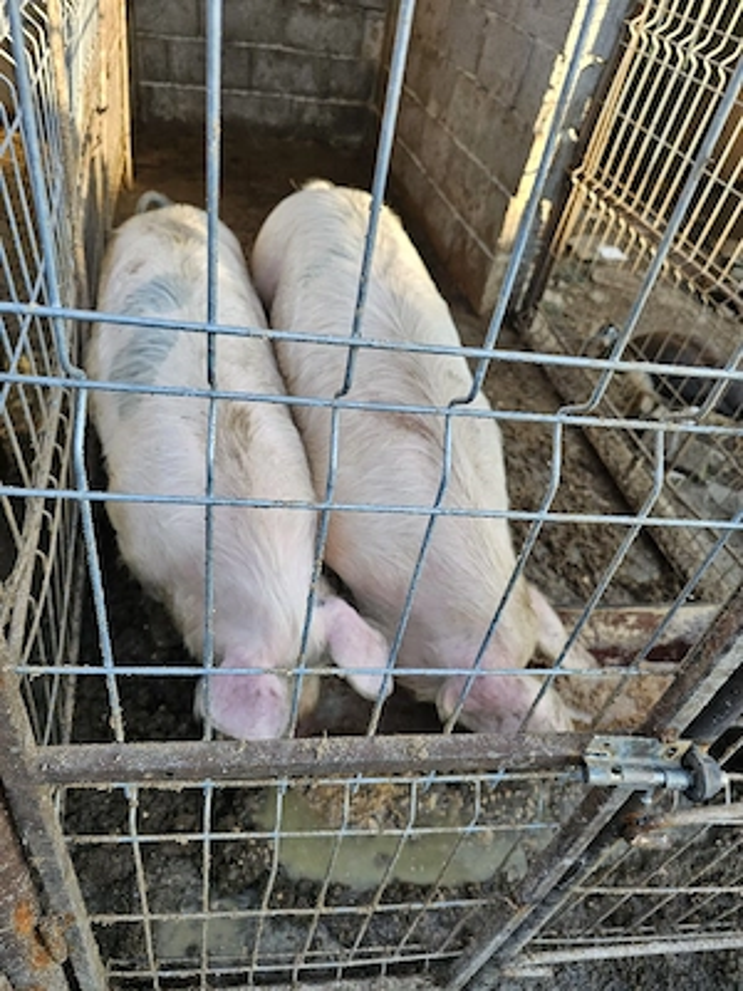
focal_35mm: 23
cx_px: 372
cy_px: 496
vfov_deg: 73.9
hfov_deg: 58.9
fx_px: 658
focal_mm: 6.3
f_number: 1.7
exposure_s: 1/182
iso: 64
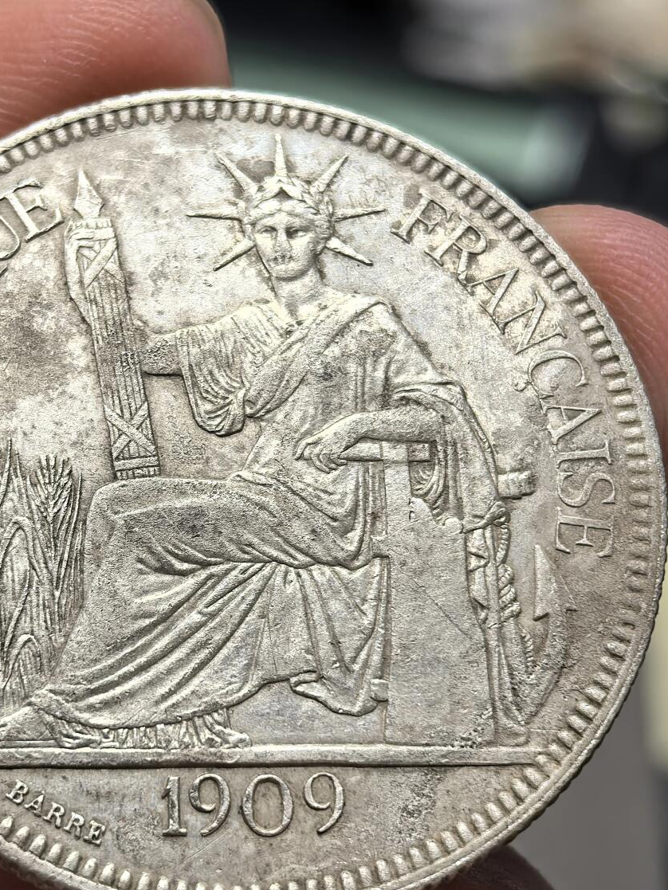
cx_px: 221
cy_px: 525
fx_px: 2238
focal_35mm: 87
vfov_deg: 22.5
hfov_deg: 16.9
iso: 250
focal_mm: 6.98
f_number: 2
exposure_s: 1/100
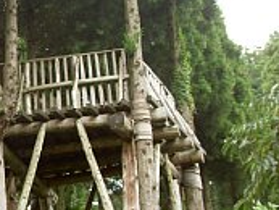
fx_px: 726
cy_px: 126
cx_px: -40
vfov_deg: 16.4
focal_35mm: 90
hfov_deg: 20.6
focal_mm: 8
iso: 50
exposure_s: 1/60
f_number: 2.8
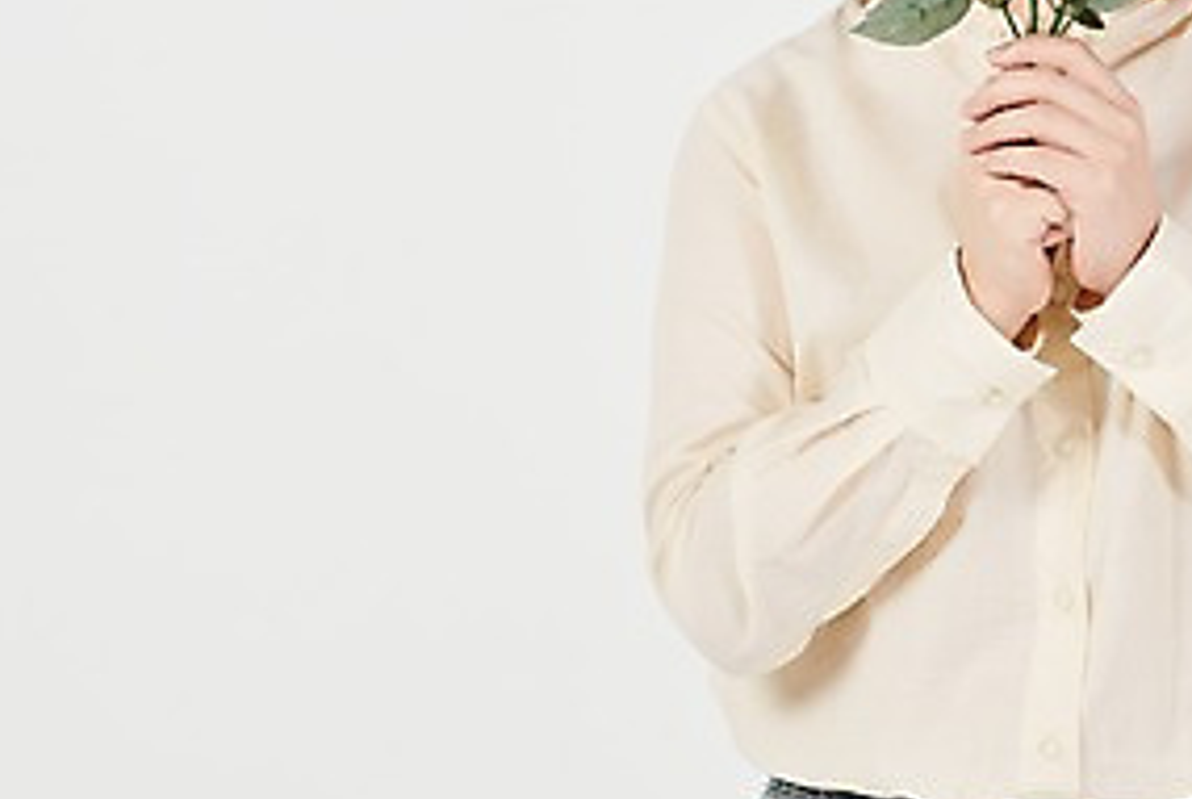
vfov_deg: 5.4
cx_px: 1052
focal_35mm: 256
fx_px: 8490
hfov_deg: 8.0
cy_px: 71
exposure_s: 1/125
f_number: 13
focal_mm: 122
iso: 100
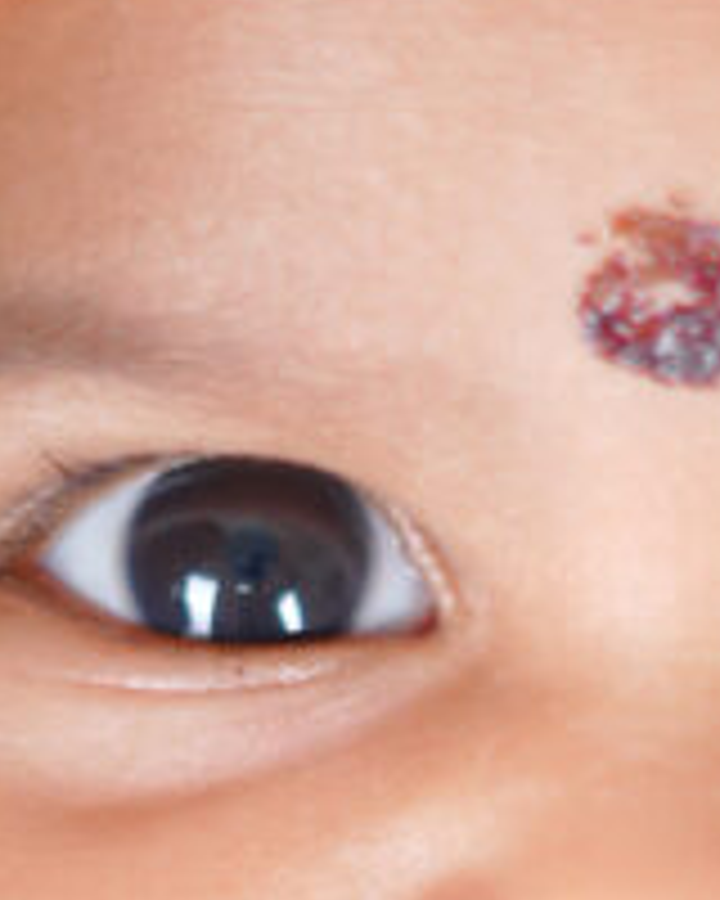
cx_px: 855
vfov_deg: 7.1
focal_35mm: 270
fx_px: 7192
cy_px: 1264
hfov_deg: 5.7
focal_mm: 50
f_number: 1.8
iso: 125
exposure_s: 1/160
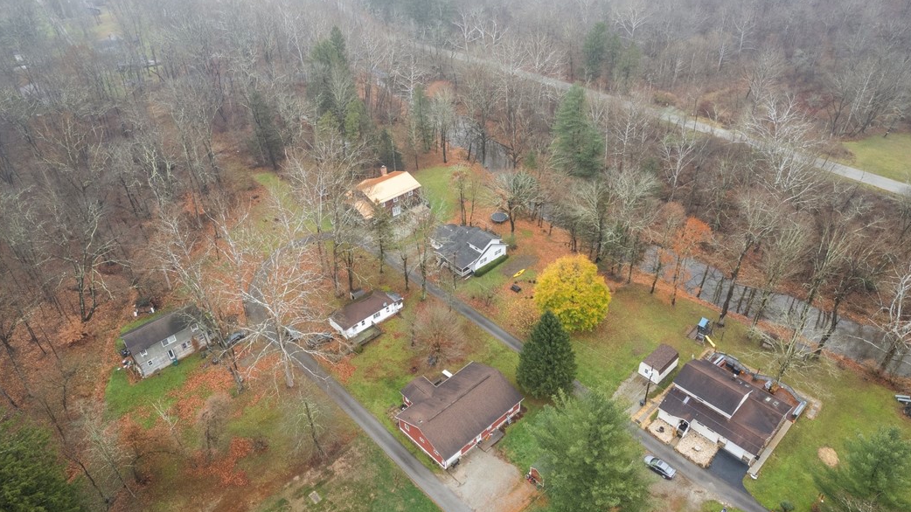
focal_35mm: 24
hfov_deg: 76.3
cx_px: 470
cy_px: 235
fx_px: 580
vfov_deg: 47.6
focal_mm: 8.38
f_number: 2.8
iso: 100
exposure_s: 1/60
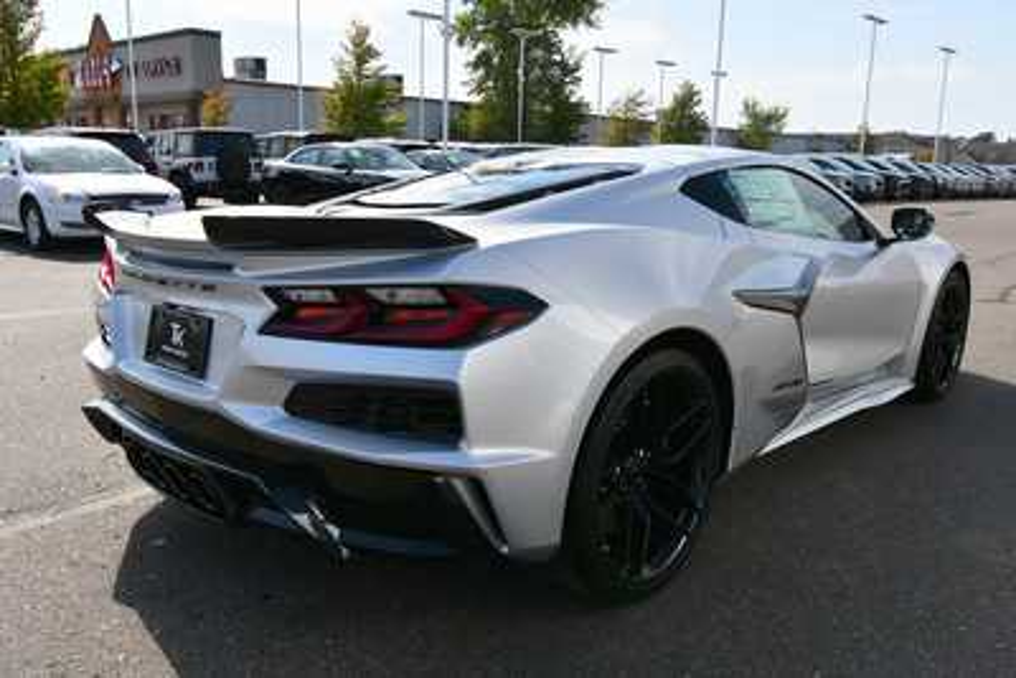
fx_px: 847
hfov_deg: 61.9
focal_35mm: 30
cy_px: 339
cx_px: 508
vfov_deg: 43.6
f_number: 8
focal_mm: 20
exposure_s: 1/250
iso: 110
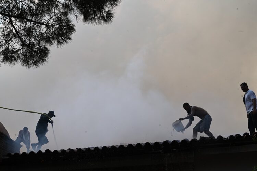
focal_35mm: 46
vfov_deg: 29.2
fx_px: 328
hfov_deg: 42.7
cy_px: 86
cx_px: 128
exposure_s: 1/400
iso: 200
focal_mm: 46
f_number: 11
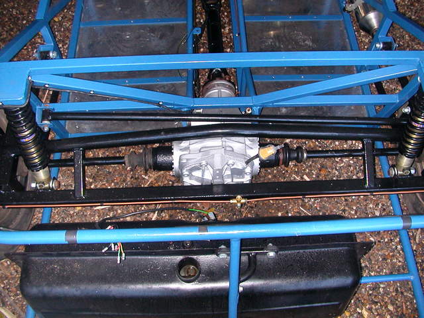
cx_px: 212
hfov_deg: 50.1
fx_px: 453
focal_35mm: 37
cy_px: 159
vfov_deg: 38.7
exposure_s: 1/59.9
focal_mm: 5.6
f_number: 2.7
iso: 200
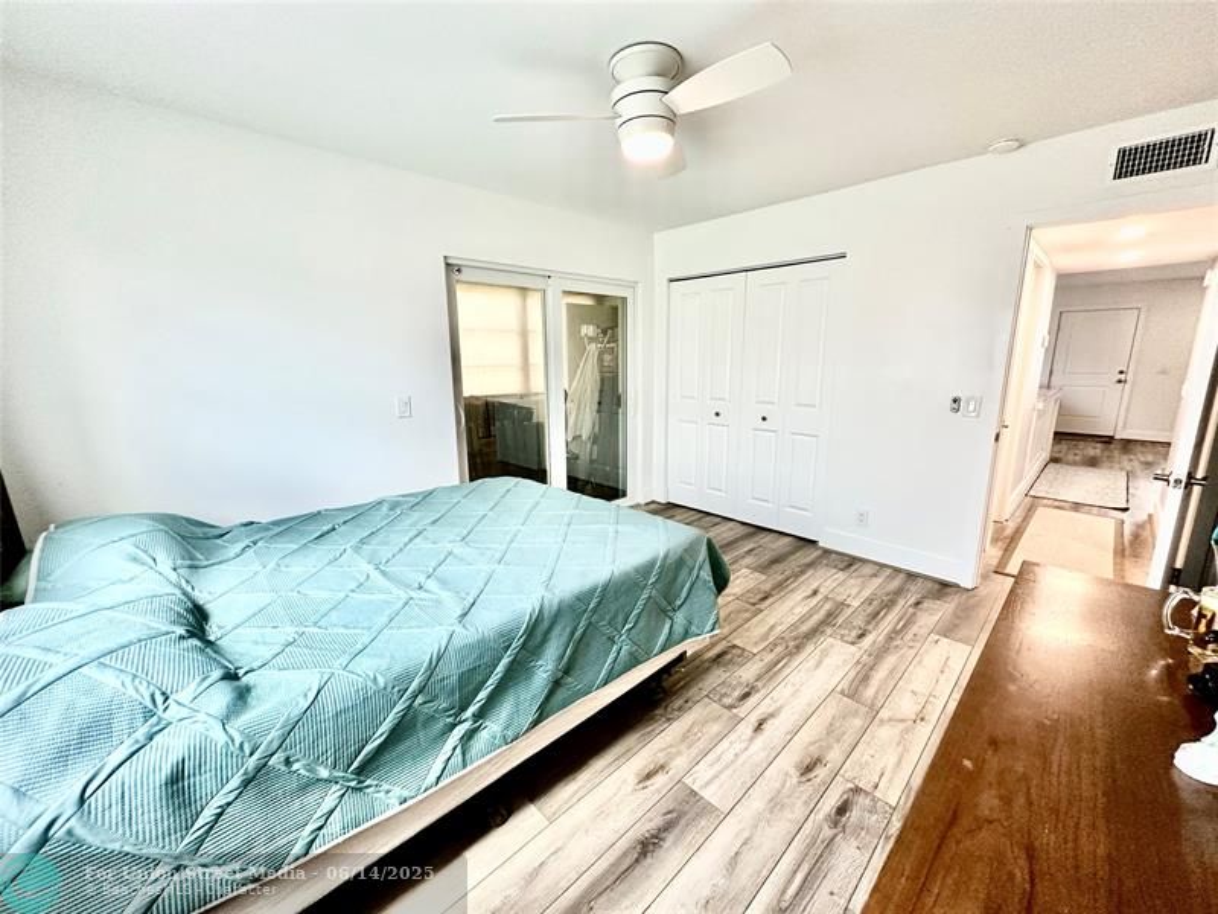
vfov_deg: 85.7
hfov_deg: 102.1
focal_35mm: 14
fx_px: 493
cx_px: 609
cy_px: 457
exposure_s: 1/60
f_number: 2.2
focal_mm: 2.22
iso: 200
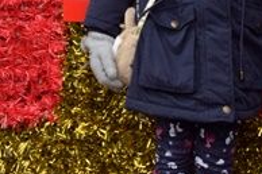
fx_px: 2278
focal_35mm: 313
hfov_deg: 6.6
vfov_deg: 4.3
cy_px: -202
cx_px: 131
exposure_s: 1/80
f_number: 4.8
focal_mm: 45
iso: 250
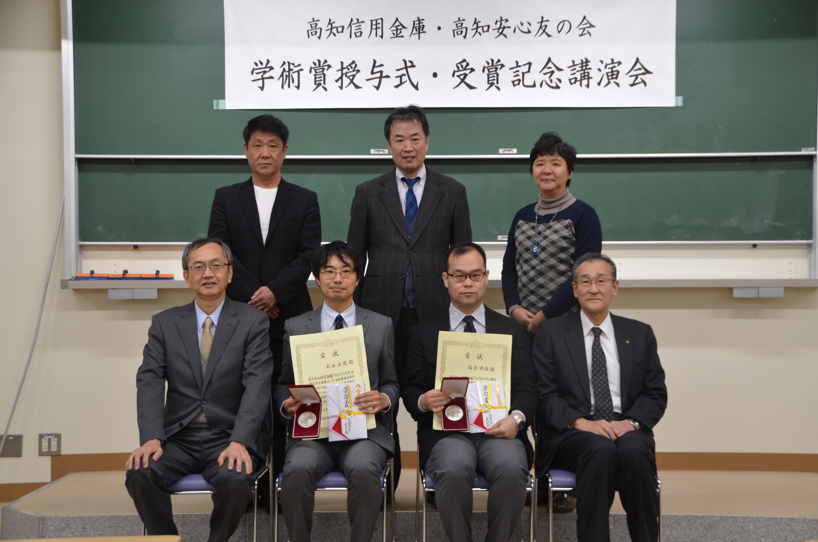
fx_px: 1088
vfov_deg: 28.0
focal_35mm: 48
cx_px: 409
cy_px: 271
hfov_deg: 41.2
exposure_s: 1/80
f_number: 4.2
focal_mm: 32
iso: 400
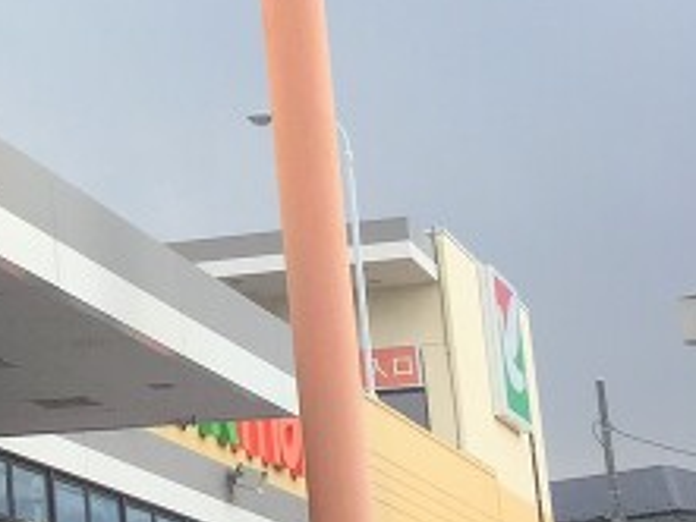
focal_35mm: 125
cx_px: -589
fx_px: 2515
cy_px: 94
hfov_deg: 13.9
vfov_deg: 11.8
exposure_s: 1/542
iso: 32
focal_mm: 4.15
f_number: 2.2
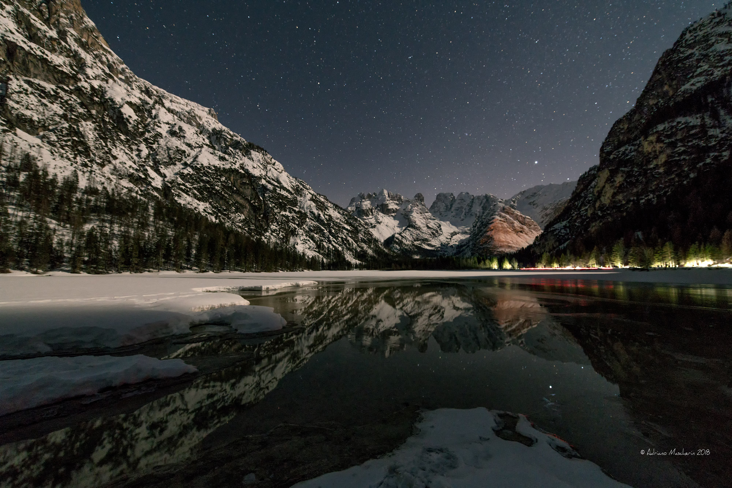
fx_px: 285
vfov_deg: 81.2
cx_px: 366
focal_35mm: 14
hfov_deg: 104.3
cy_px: 244
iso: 1600
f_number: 4.5
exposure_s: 15
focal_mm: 14
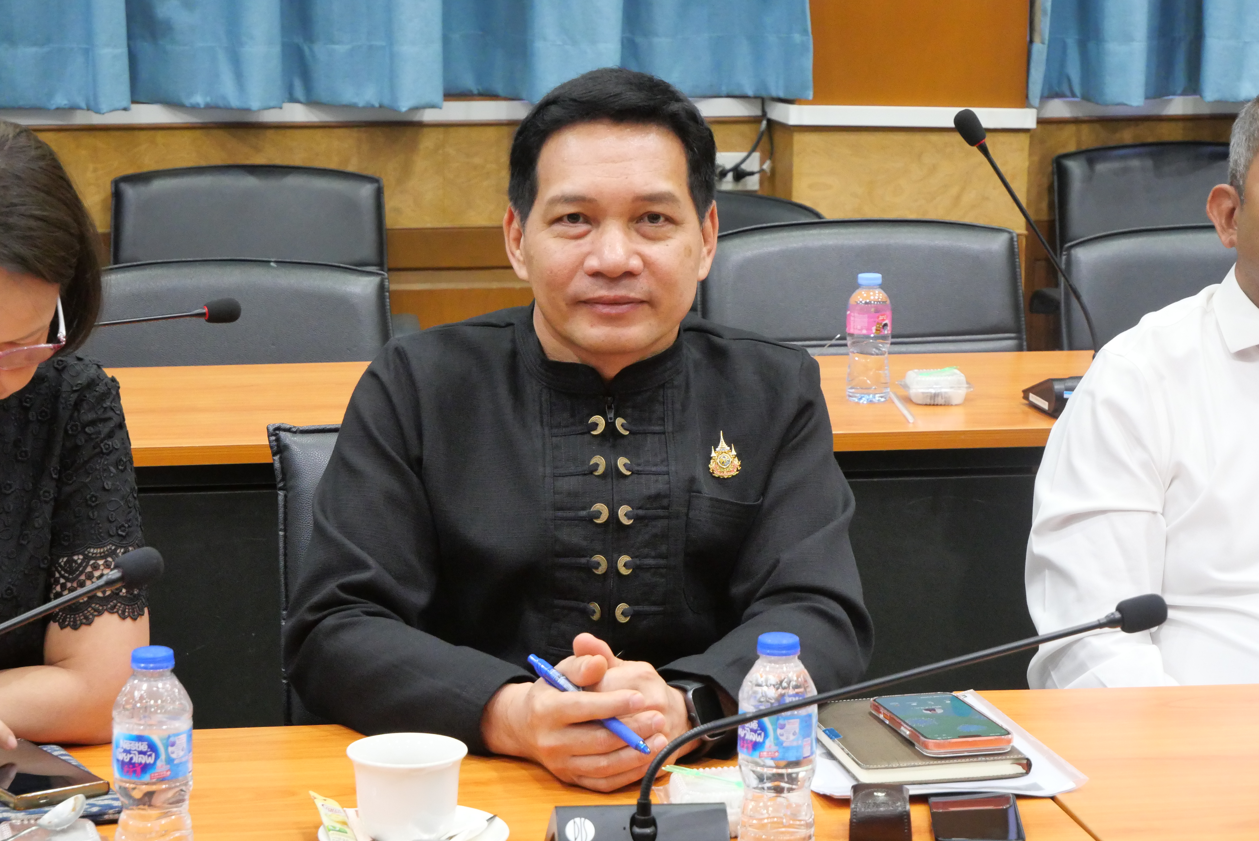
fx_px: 3324
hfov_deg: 21.4
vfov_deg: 14.4
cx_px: 630
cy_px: 420
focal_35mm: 95
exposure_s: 1/40
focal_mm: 46
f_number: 5.6
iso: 3200
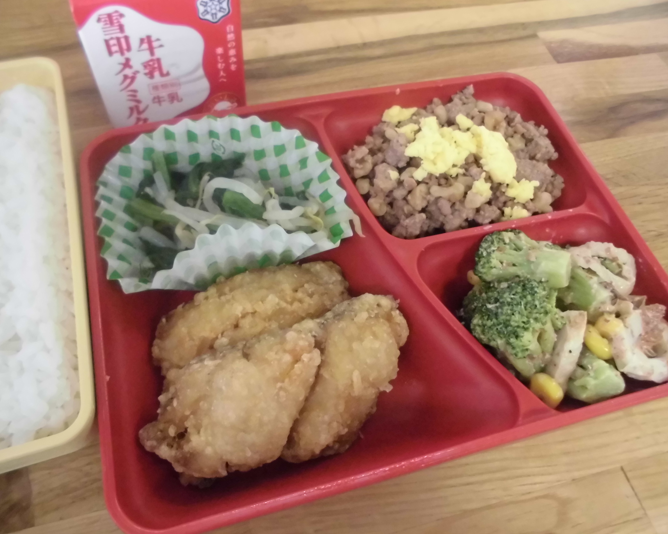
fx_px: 554
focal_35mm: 28
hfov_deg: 62.1
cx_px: 304
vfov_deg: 51.5
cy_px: 258
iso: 800
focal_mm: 4.6
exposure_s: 1/25
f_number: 3.5
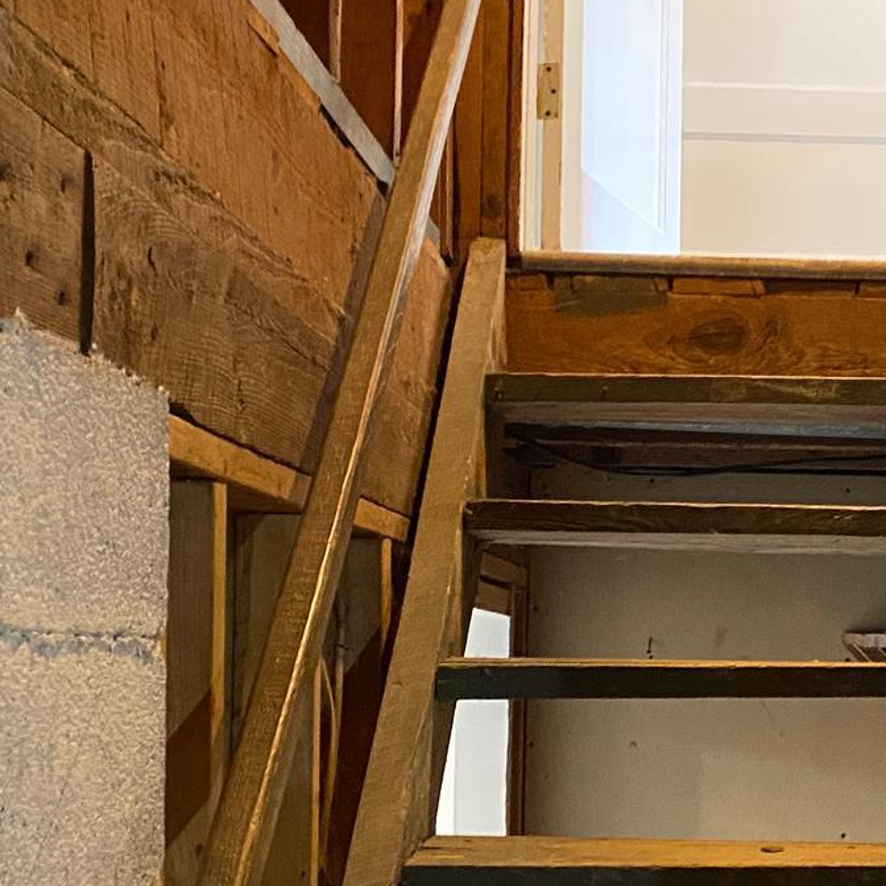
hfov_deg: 23.9
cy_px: 680
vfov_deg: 24.3
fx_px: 2027
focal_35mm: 70
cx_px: 821
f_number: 1.8
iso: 640
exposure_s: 1/30
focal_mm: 4.25
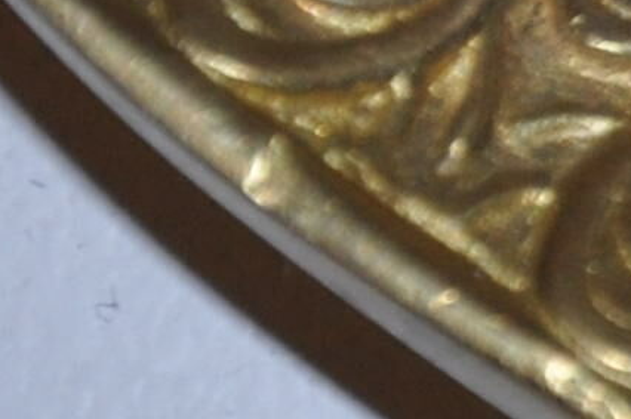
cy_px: -286
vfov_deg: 1.3
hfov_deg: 2.0
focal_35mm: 1043
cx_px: 1730
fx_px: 18260
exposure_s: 1/60
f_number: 5.6
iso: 800
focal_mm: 92
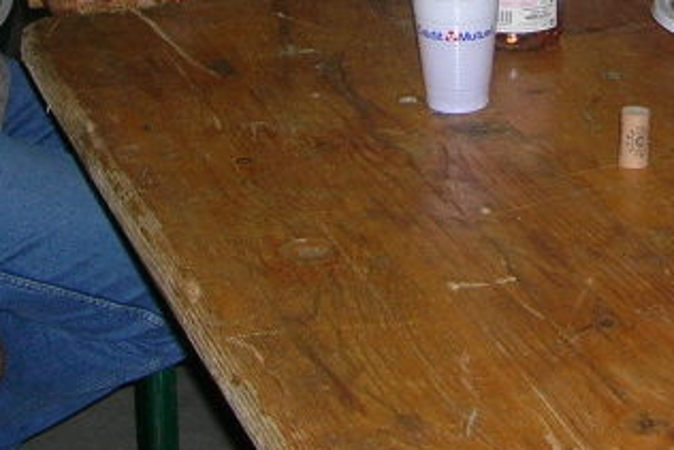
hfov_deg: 17.2
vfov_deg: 11.1
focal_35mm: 118
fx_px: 2210
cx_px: 572
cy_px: -256
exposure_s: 1/60.1
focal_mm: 5.8
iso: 56
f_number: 2.8
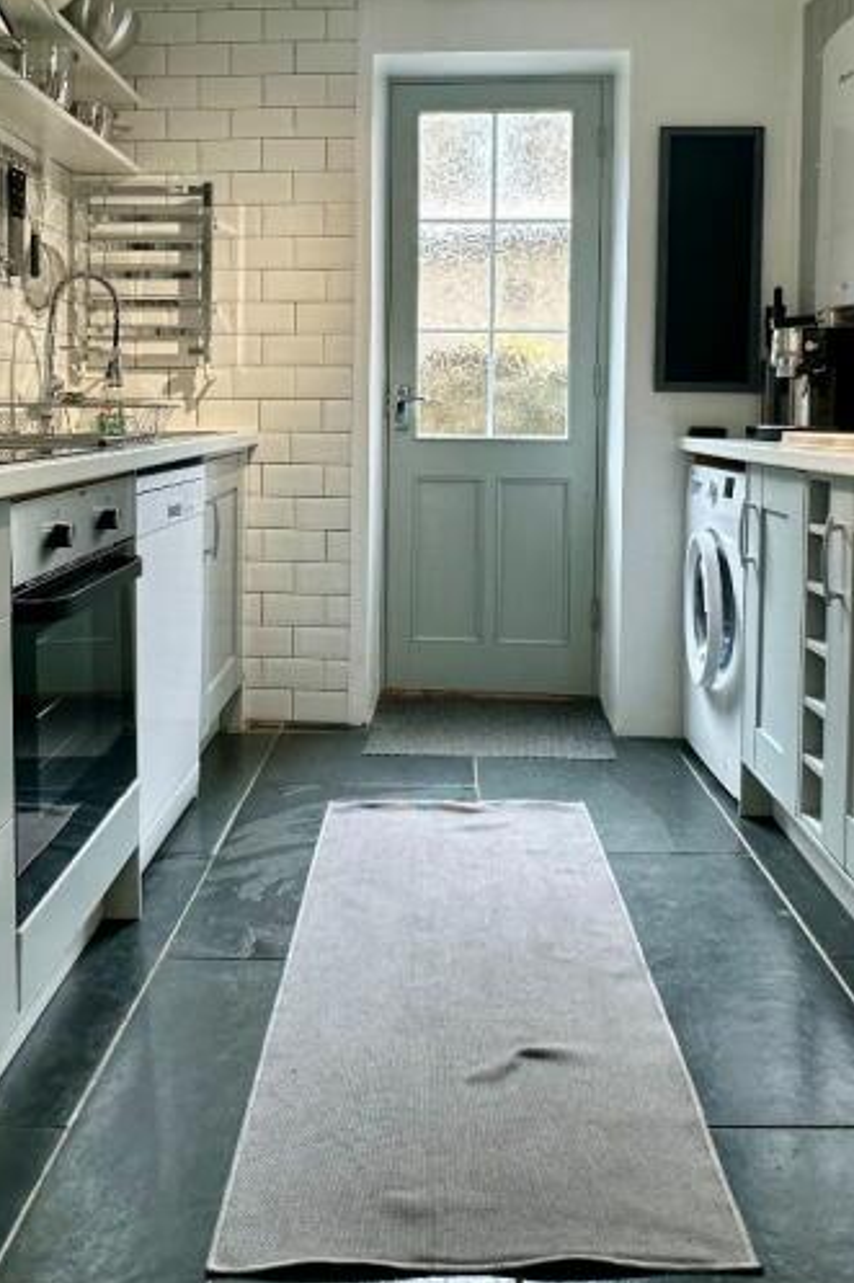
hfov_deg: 43.6
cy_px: 447
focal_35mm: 30
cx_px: 444
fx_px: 1068
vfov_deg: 60.7
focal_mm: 2.22
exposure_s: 1/100
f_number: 2.2
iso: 160
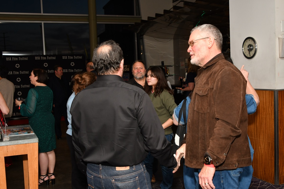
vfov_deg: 31.9
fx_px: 331
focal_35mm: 42
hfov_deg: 46.4
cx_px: 142
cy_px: 94
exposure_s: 1/180
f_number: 9.5
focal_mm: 28
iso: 640
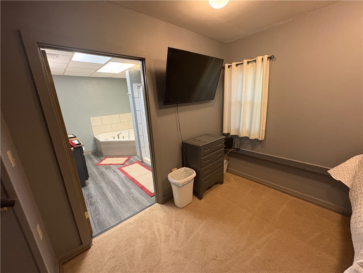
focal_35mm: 14
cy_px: 136
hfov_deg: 102.1
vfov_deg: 85.7
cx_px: 182
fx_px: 147
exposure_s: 1/60
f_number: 2.2
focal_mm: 2.22
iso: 400
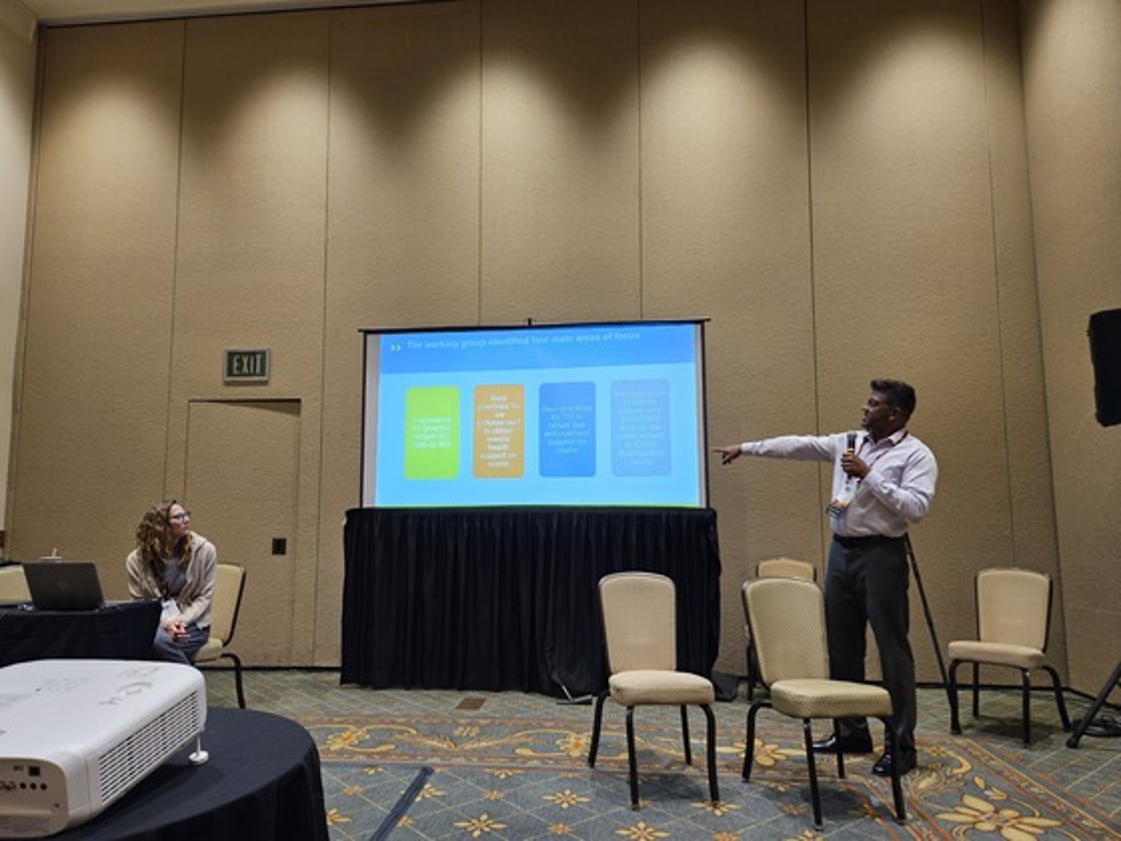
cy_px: 420
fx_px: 745
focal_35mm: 23
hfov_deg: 73.9
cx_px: 560
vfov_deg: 58.9
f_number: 1.8
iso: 100
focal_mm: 5.4
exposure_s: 1/72
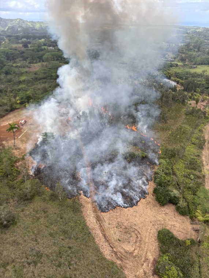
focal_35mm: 26
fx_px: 209
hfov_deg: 53.1
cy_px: 139
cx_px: 104
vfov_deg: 67.3
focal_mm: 5.96
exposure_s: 1/872
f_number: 1.6
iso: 50
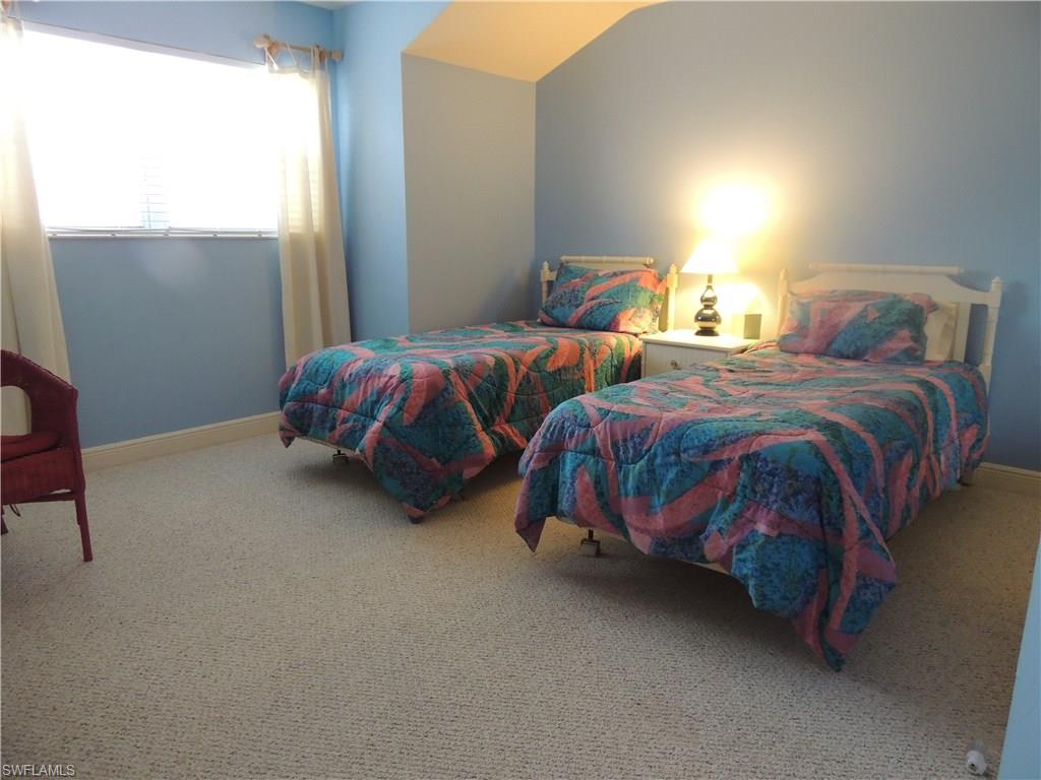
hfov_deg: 71.6
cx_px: 520
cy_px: 390
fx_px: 722
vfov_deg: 56.8
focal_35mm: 24
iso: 400
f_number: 3
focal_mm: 4.3
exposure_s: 1/15
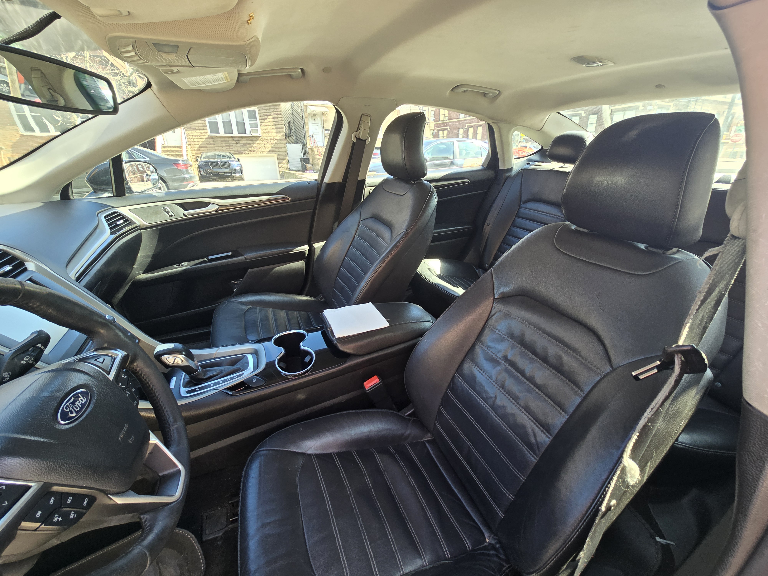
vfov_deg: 89.9
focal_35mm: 13
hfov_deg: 106.2
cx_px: 384
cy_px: 288
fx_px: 288
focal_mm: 2.2
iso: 80
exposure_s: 1/120
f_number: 2.2
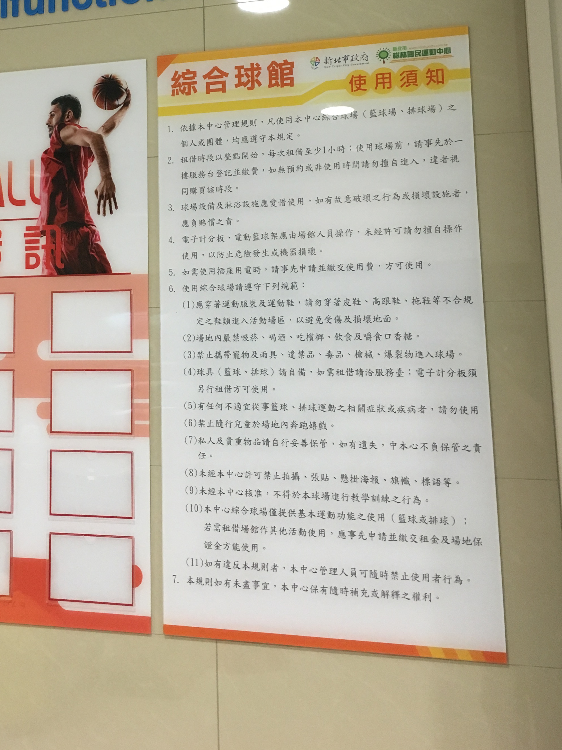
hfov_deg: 32.5
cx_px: 170
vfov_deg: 41.7
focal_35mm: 44
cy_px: 189
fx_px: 952
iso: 100
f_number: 2.2
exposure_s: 1/30
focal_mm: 4.15
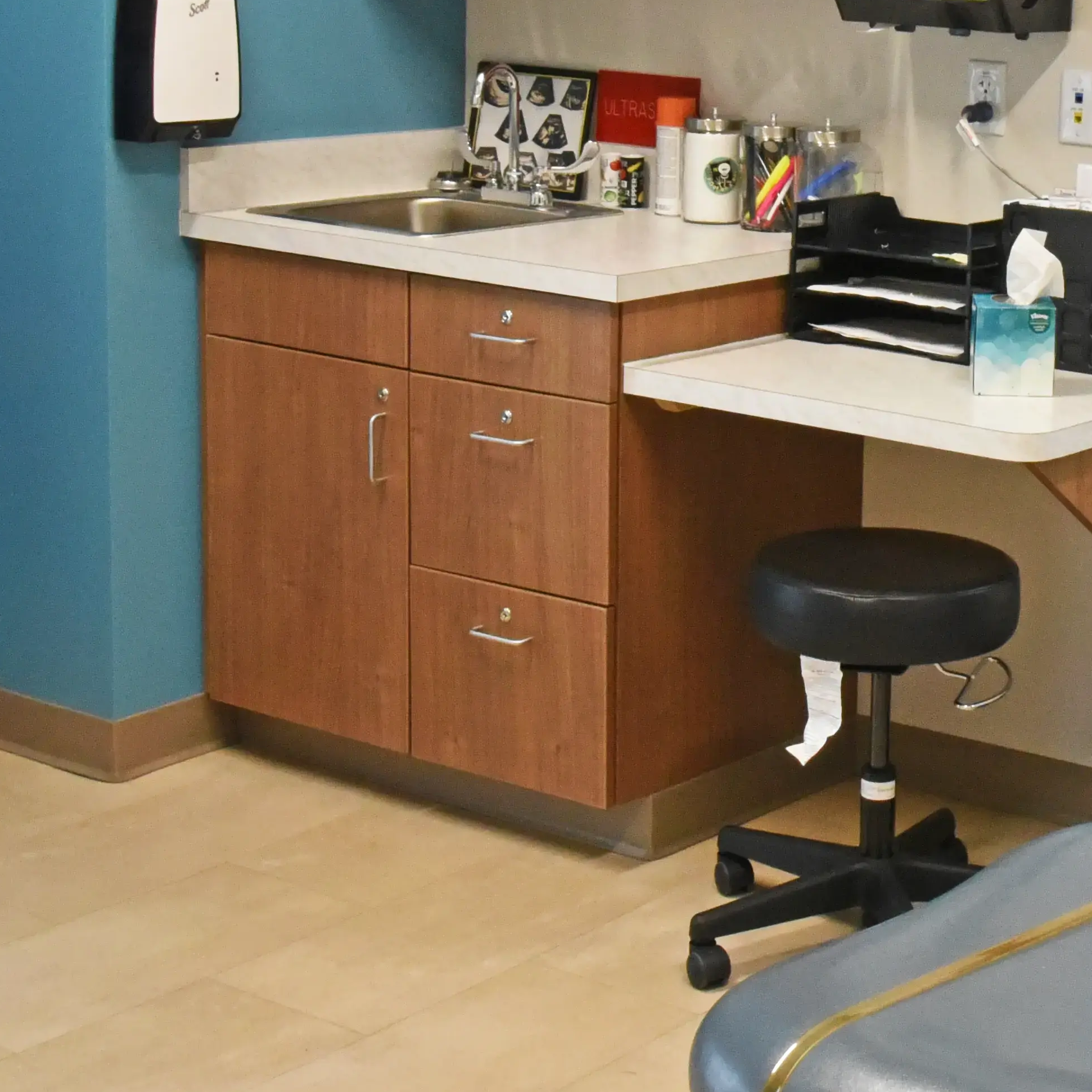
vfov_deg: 21.8
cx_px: 1077
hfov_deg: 21.2
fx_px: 2820
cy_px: 298
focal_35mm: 79
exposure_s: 1/15
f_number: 22
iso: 6400
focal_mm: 30
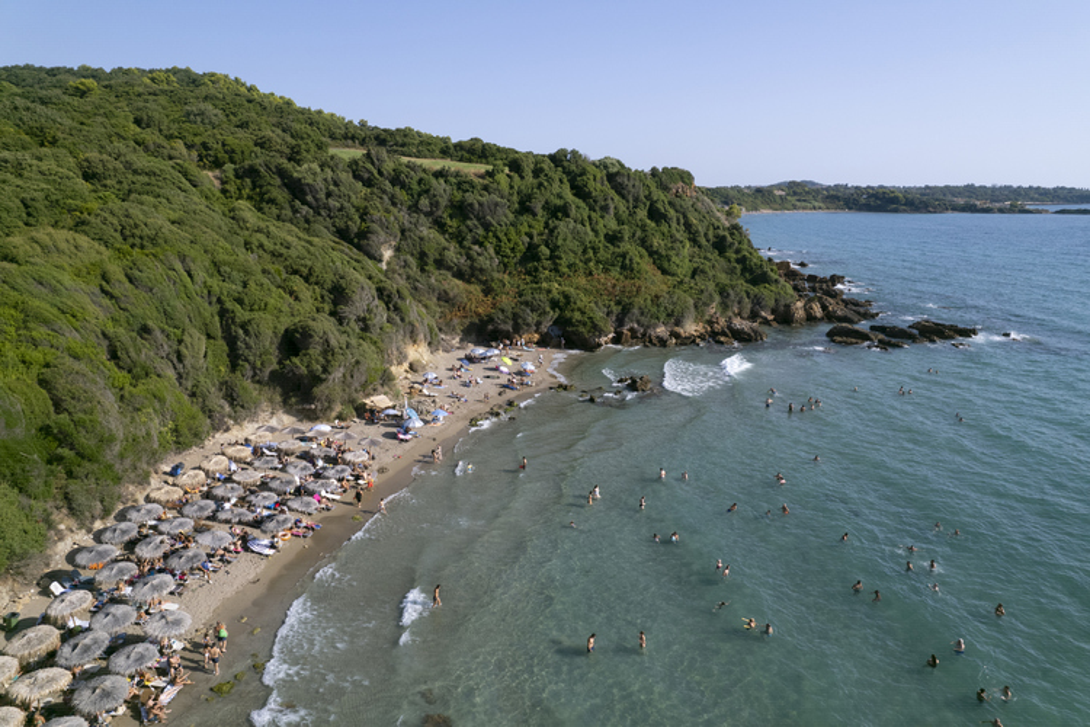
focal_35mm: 22
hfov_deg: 78.6
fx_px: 666
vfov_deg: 57.2
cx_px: 545
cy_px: 364
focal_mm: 8.38
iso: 100
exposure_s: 1/2500
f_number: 2.8
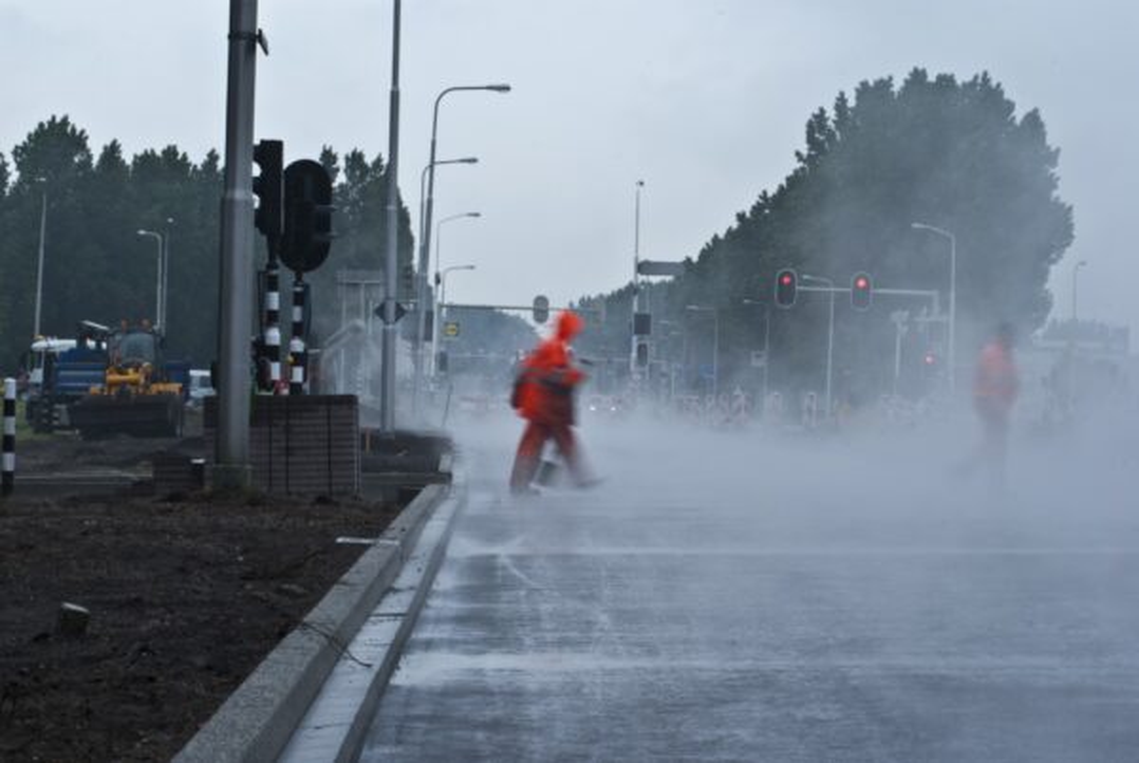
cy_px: 382
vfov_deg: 13.1
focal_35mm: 105
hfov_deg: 19.4
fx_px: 3327
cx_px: 570
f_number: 32
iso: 100
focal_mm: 70
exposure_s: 1/10
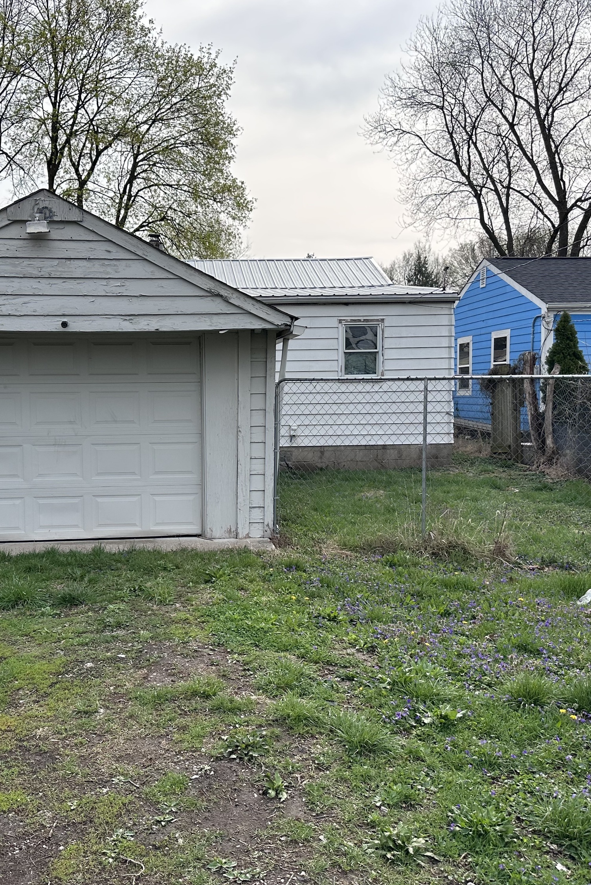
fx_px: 837
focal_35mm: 34
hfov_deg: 38.6
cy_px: 447
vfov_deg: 55.8
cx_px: 220
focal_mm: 6.86
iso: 80
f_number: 1.78
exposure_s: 1/3597
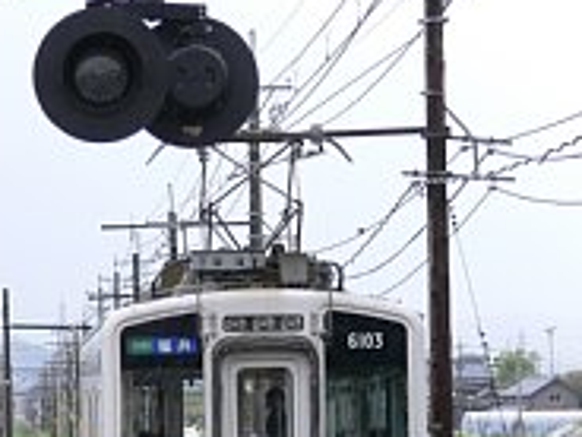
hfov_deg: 5.4
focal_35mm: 365
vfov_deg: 4.1
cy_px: 434
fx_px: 6137
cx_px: 228
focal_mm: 35.6
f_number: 4.5
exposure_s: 1/400
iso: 100
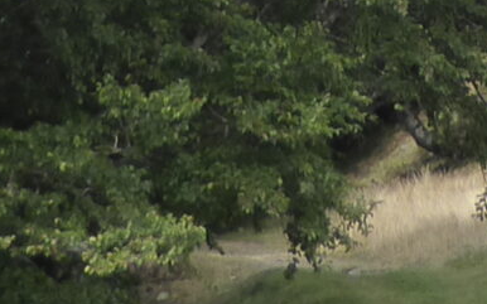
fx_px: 7377
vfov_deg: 2.3
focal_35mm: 556
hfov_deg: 3.8
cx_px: 303
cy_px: -479
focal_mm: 13.2
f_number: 4.6
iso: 160
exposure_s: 1/400
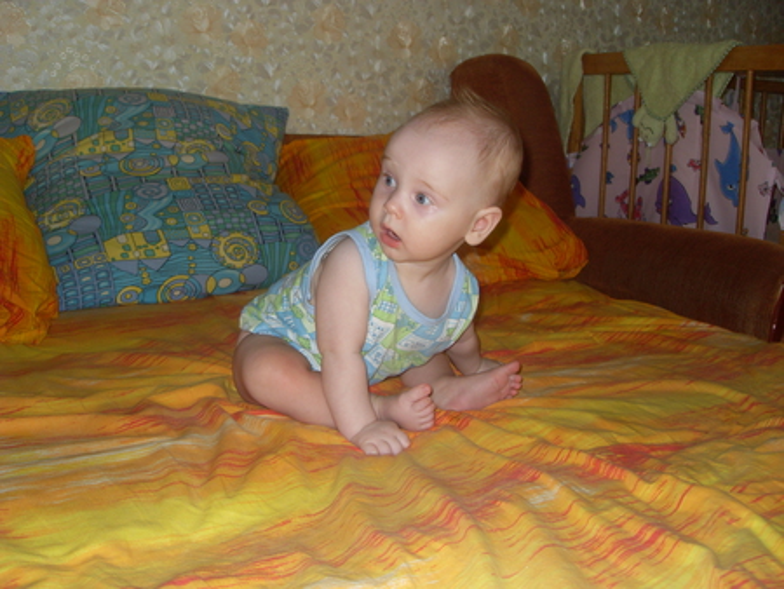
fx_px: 793
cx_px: 392
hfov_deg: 52.6
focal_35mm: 35
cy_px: 294
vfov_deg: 40.7
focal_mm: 6.3
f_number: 2.8
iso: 100
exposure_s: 1/45
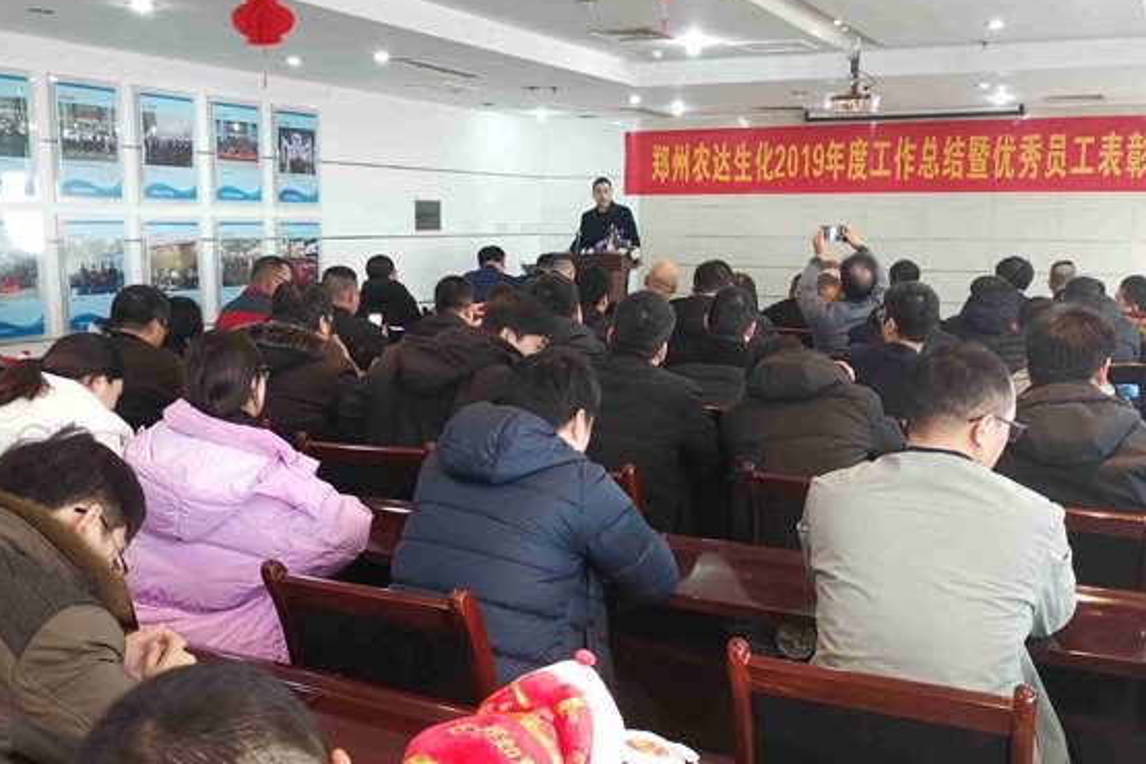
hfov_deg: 49.5
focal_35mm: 39
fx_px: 1241
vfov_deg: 34.2
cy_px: 425
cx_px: 586
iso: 800
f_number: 1.8
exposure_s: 1/33.3
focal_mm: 4.75
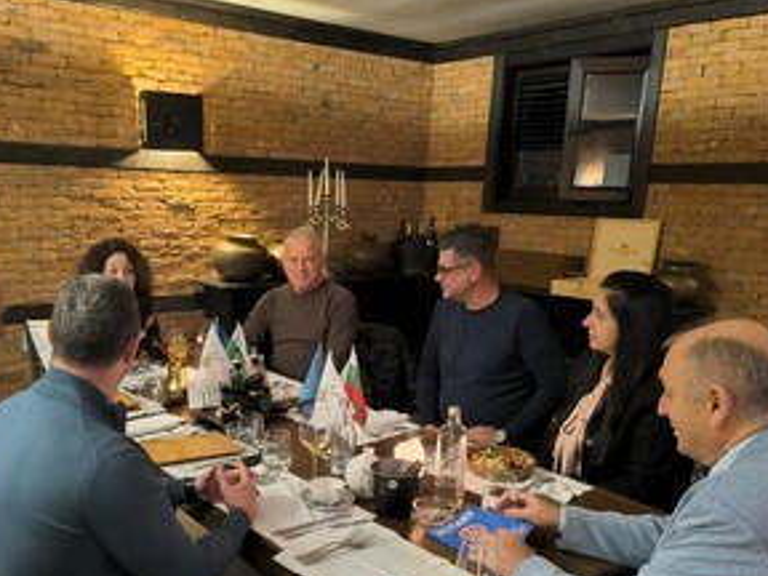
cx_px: 331
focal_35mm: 32
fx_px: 710
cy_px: 392
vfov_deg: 43.4
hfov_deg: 56.6
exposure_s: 1/14.3
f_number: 1.65
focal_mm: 6.14
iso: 4000
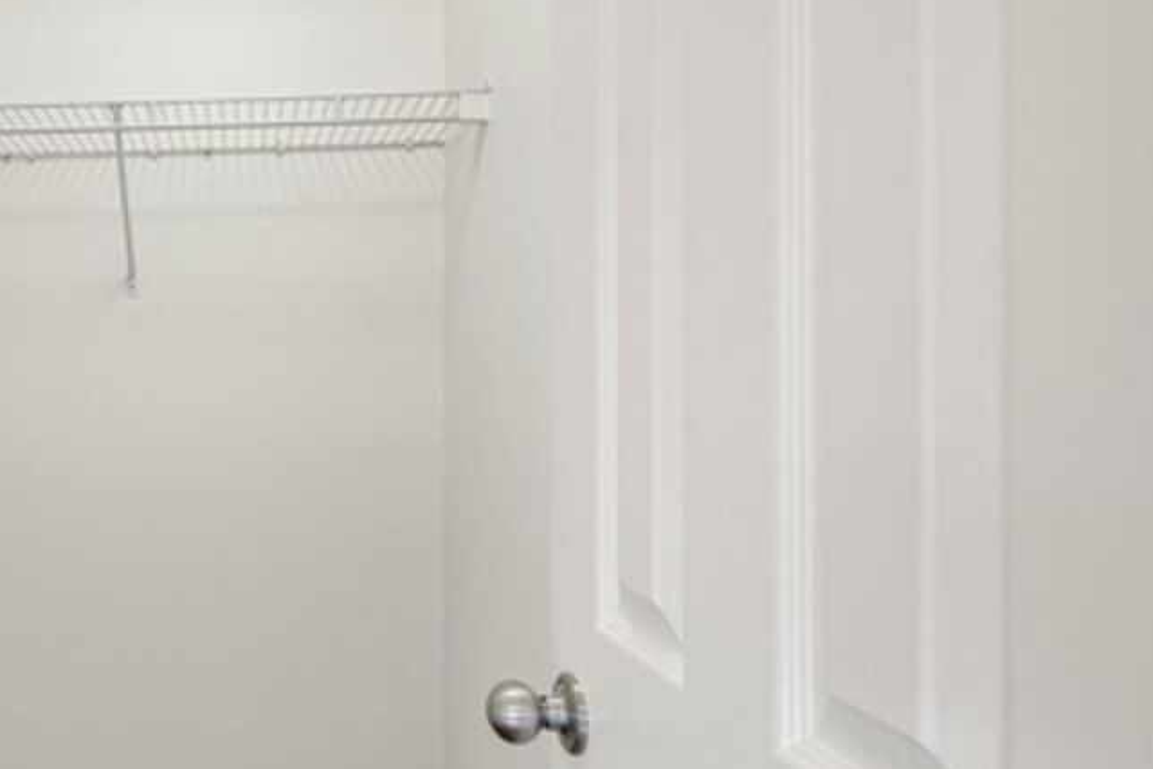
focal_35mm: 28
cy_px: 409
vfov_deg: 46.4
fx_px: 897
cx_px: 142
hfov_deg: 57.4
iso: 250
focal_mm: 14
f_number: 6.3
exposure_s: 1/15
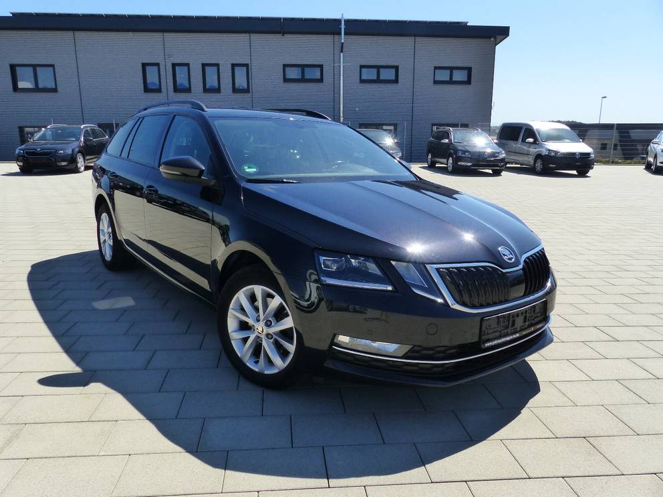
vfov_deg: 54.9
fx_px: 479
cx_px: 332
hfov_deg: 69.4
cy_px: 248
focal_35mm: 25
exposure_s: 1/640
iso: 200
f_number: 5
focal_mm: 4.5
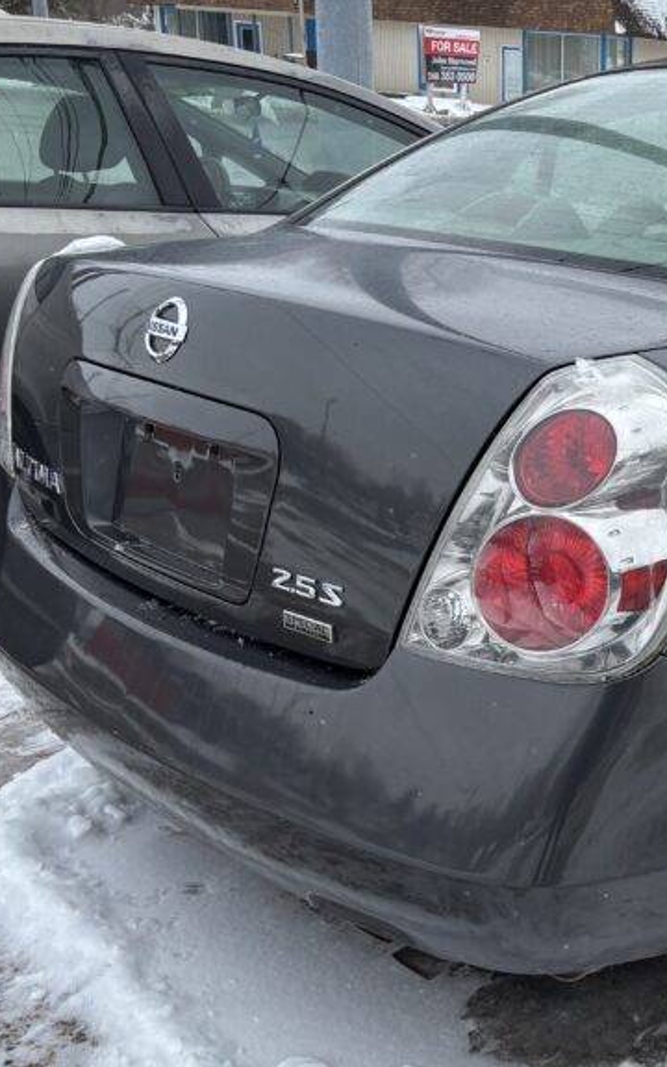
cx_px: 808
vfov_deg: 41.0
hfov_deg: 23.9
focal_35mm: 49
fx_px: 1425
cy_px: 578
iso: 50
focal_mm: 5.96
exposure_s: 1/1068
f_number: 1.6
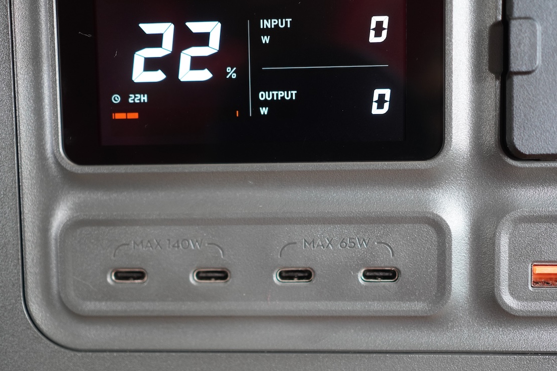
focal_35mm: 39
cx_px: 289
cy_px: 193
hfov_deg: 49.6
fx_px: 603
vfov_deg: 34.2
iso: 800
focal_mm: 24
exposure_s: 1/100
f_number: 1.8
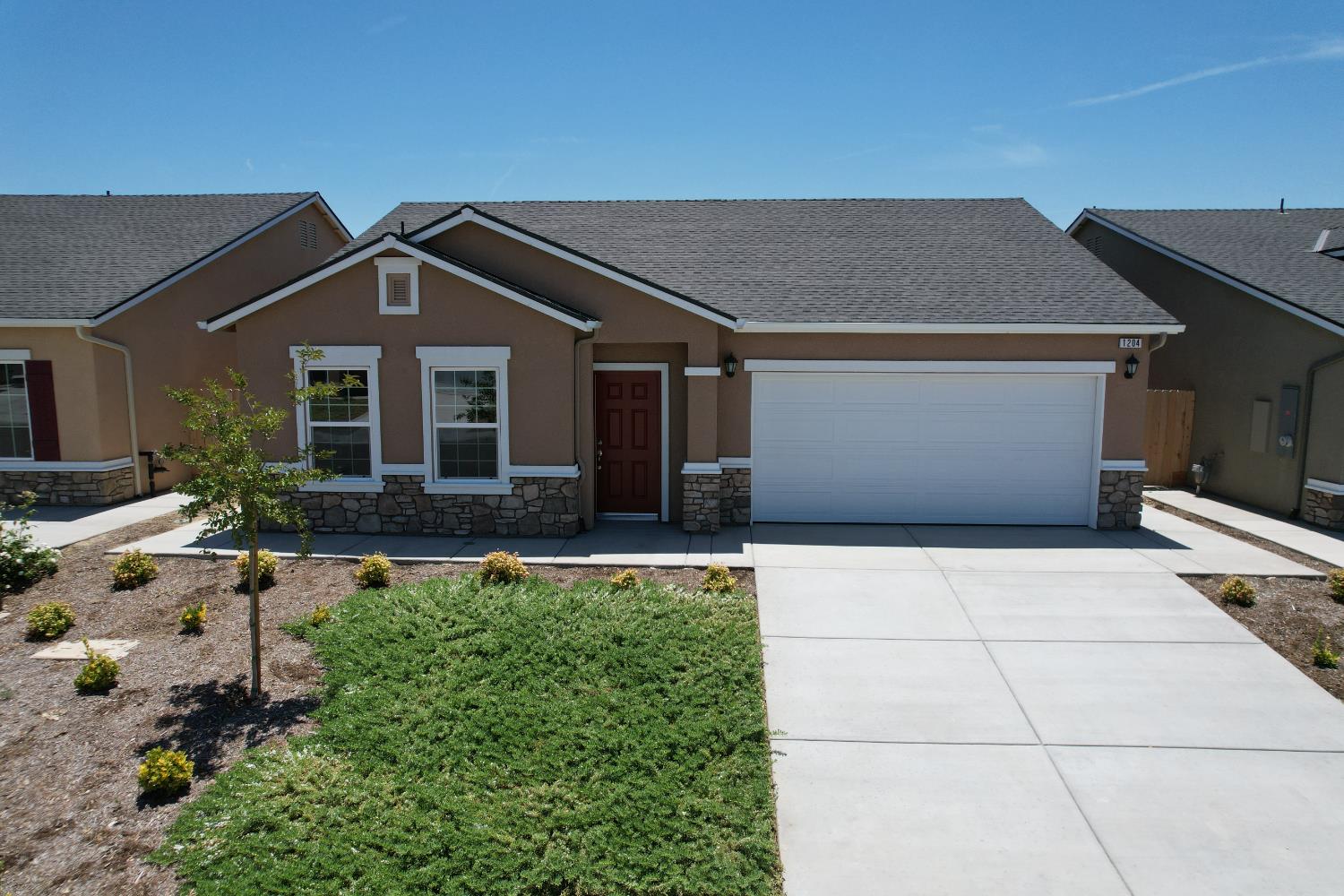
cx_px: 672
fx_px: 821
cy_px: 448
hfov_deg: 78.6
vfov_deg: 57.2
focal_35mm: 22
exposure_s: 1/3000
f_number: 2.8
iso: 140
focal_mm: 8.38
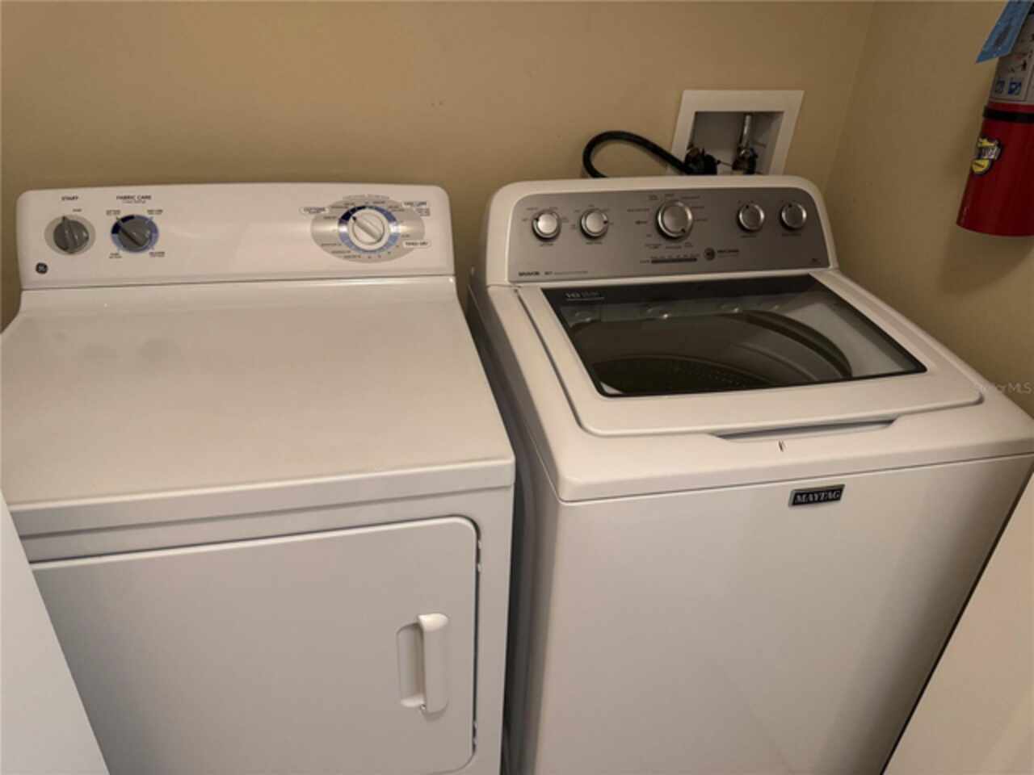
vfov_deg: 56.8
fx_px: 717
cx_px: 517
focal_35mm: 24
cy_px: 388
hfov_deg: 71.6
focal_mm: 6.76
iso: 640
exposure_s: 1/60
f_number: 1.78
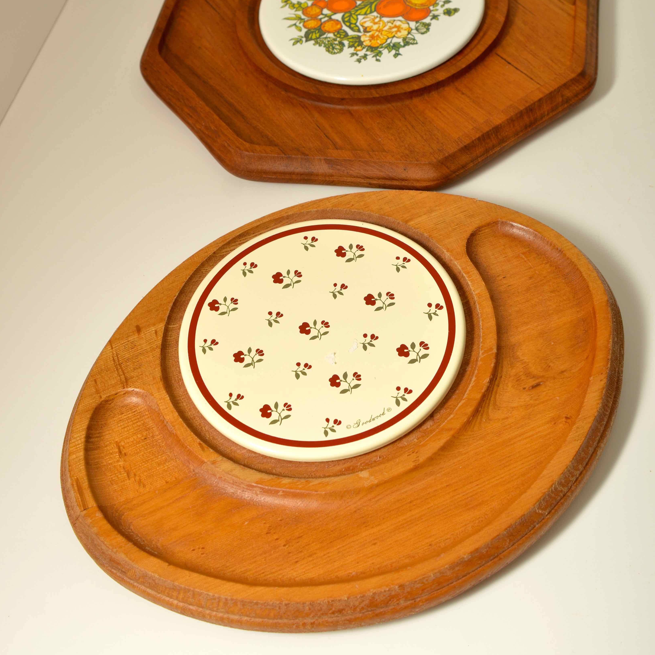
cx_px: 328
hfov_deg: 31.6
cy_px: 201
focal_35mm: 54
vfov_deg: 31.3
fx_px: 1156
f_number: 5.6
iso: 100
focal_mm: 28
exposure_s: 1/250
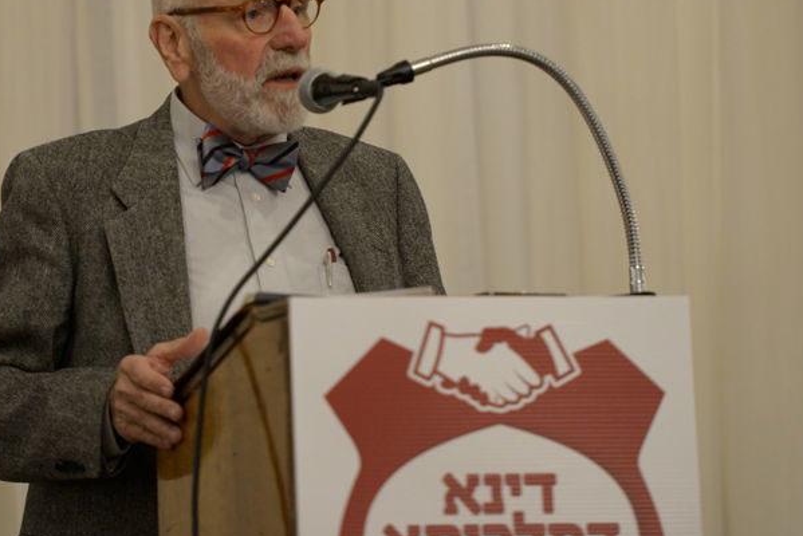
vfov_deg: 4.9
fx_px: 6293
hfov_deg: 7.3
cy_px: 121
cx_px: 287
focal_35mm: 282
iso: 1000
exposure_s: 1/160
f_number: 2.8
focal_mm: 165
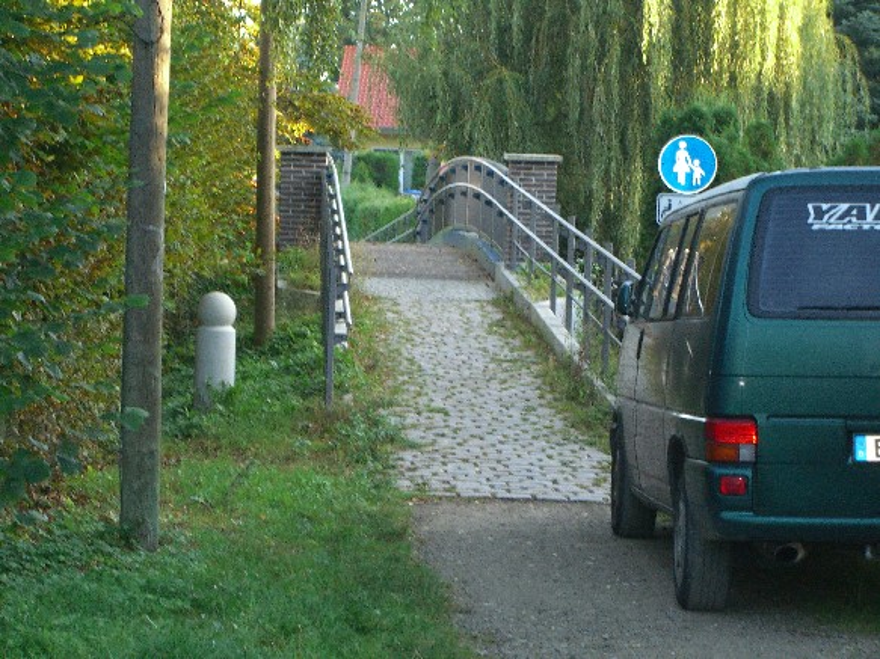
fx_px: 2897
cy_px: 330
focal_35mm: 114
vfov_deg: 13.0
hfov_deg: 17.3
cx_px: 440
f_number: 5.1
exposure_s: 1/60
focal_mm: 23.7
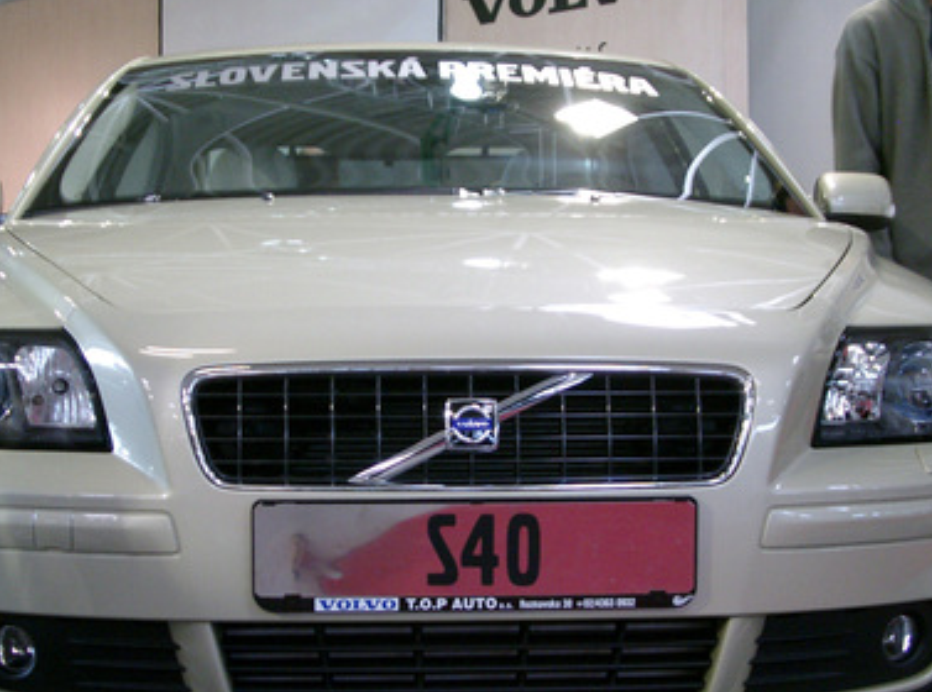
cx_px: 457
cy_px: 387
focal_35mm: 73
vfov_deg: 20.0
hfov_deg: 26.8
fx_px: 1959
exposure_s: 1/60
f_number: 3
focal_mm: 10.2
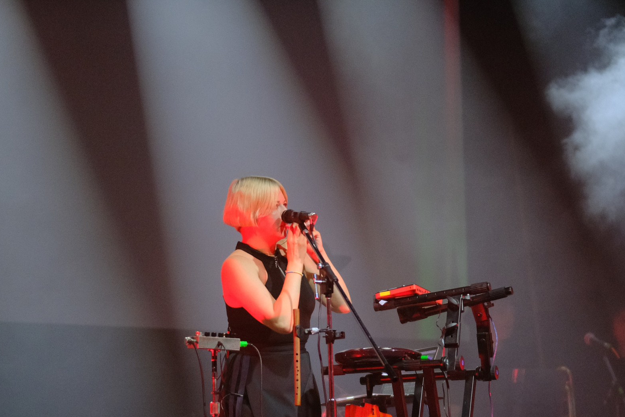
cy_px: 339
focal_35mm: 137
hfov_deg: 15.0
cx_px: 328
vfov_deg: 10.0
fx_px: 2379
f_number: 1.2
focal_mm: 56
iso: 1600
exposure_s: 1/800
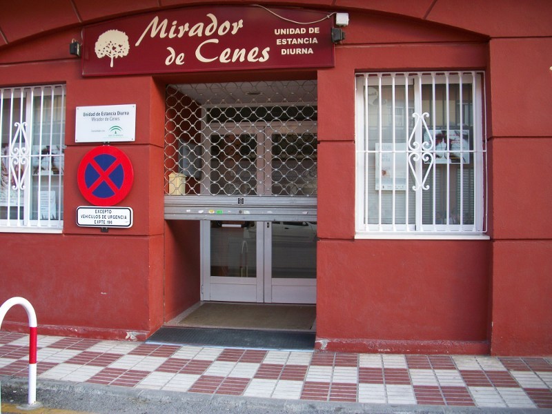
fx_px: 558
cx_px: 276
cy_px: 207
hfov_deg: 52.6
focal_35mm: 35
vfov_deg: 40.7
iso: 80
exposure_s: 1/60
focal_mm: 6.3
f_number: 3.1
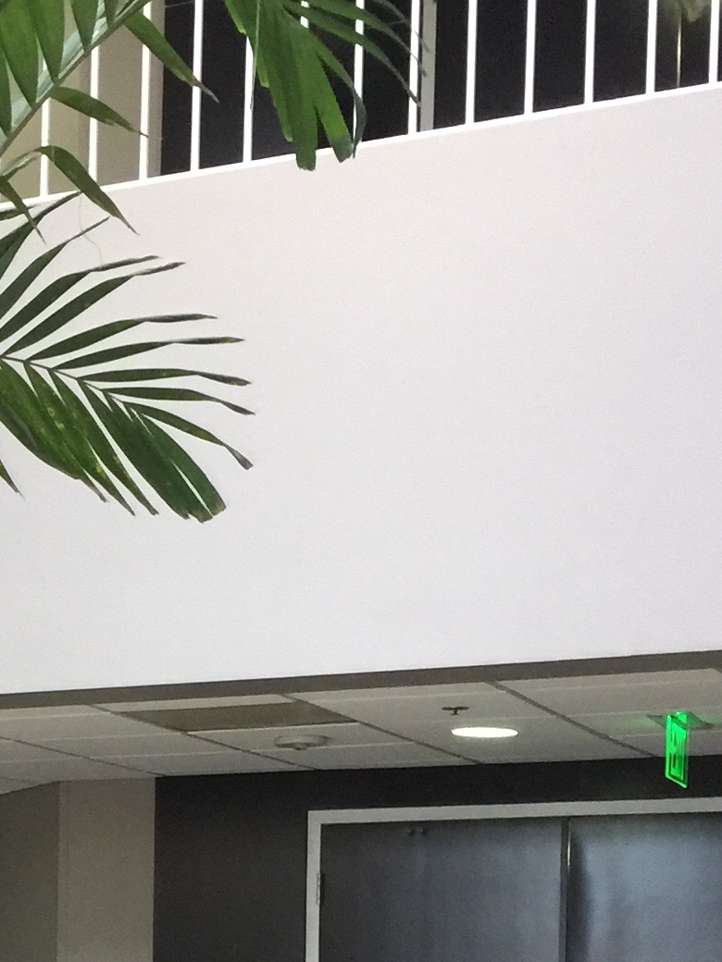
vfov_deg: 20.4
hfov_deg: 15.4
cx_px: -242
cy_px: 1109
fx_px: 2531
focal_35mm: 91
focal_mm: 4.15
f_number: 2.2
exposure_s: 1/15
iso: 100
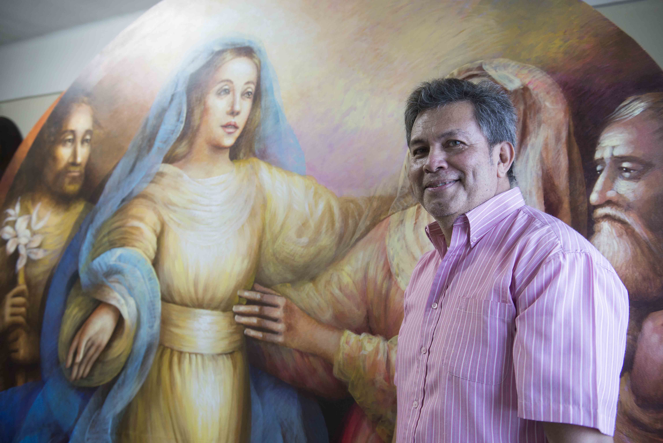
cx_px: 332
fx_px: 590
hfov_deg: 58.7
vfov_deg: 41.1
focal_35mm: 32
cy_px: 222
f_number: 3.5
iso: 800
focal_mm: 32
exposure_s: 1/40
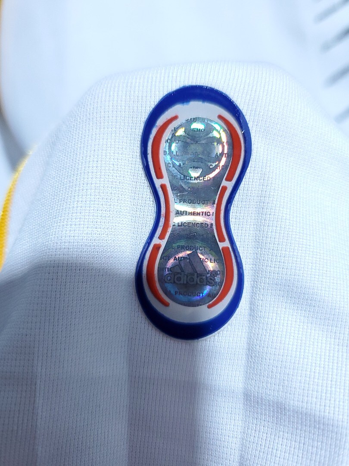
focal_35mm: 26
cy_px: 233
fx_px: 350
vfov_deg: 67.3
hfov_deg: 53.1
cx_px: 174
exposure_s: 1/30
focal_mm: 4.3
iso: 250
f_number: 1.5
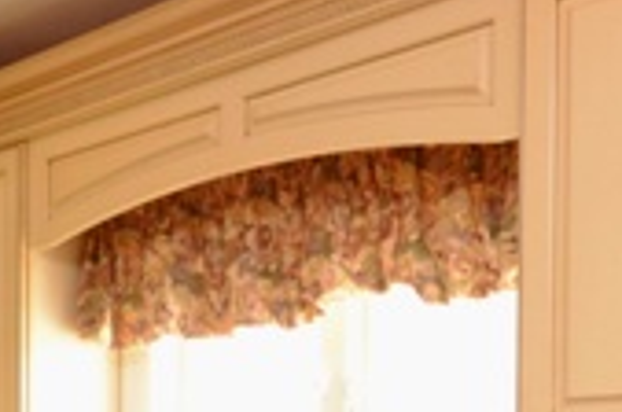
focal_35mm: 71
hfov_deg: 26.8
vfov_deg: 18.0
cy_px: 522
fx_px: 1224
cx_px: -11
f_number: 5.6
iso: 1400
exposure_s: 1/60
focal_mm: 10
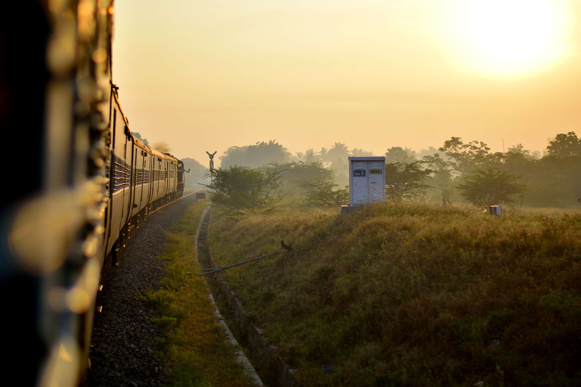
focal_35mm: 75
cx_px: 290
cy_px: 194
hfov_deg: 27.0
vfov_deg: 18.2
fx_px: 1210
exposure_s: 1/2500
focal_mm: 50
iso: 100
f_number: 1.8
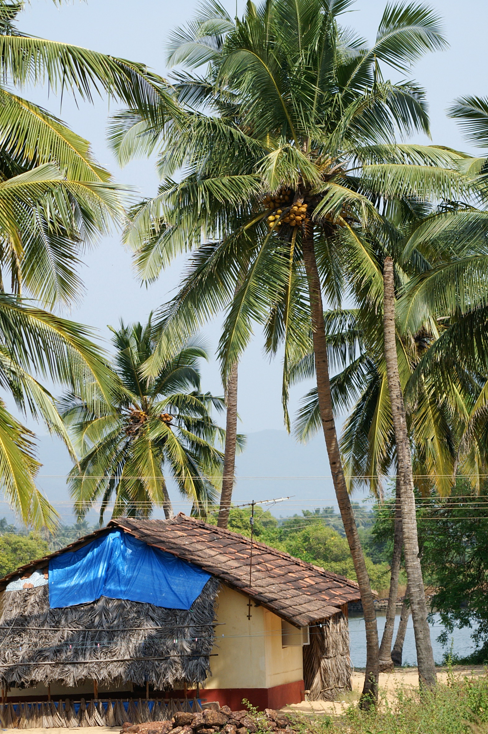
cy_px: 414
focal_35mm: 192
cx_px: 271
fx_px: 3912
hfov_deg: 7.1
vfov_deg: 10.7
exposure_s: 1/1000
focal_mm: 100
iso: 200
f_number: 6.3
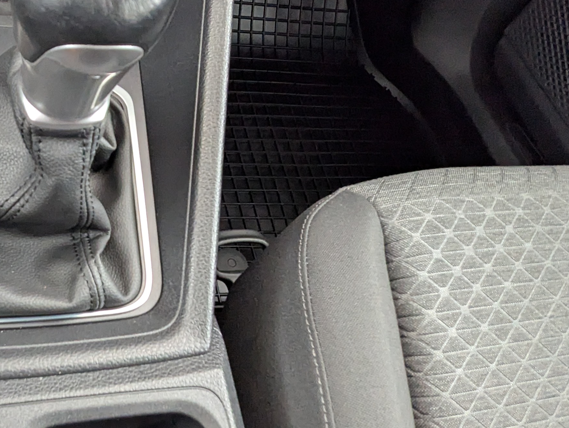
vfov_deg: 38.8
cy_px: 212
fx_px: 609
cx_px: 113
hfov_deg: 47.3
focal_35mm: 37
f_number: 2.2
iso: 705
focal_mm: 2.35
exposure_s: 1/23
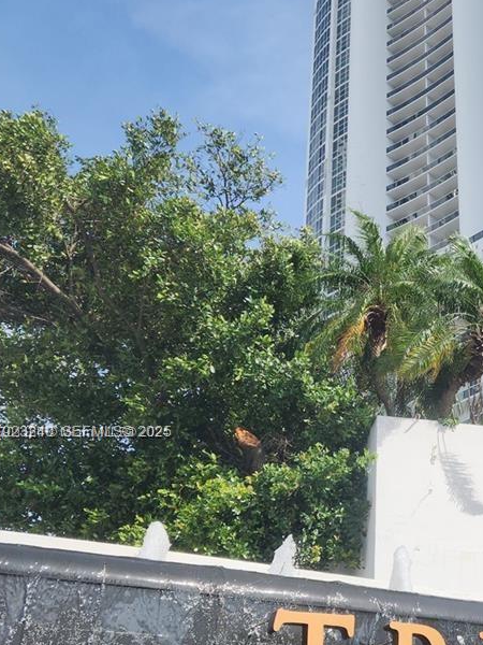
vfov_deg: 40.7
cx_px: 456
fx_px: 856
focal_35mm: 46
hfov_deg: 29.9
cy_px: 433
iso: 20
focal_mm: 5.4
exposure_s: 1/1775
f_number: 1.8
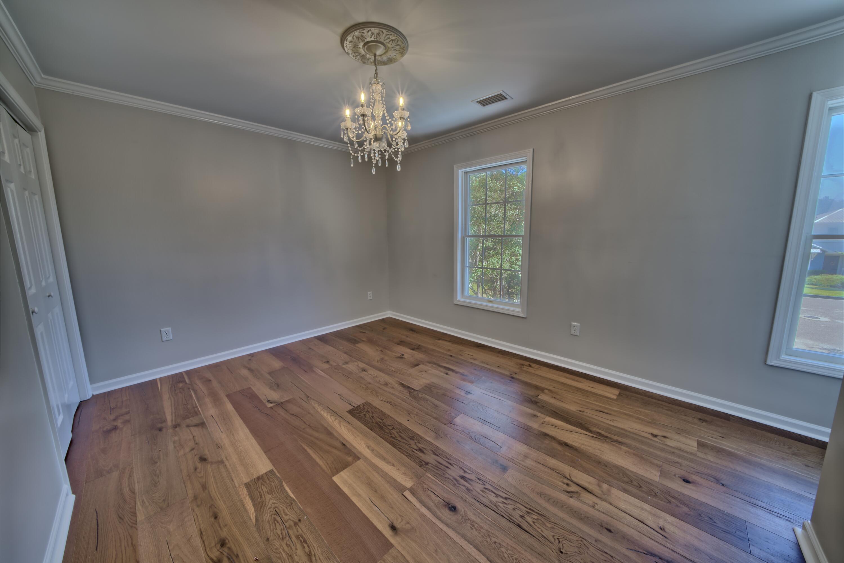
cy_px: 282
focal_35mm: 12
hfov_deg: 112.6
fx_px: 281
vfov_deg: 90.0
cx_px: 422
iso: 200
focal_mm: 12
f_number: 19
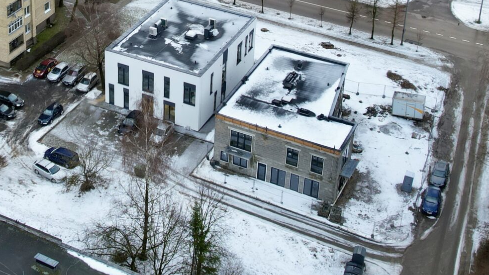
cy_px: 110
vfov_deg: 47.4
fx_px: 311
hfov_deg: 76.3
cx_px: 253
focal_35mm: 24
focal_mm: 8.38
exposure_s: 1/160
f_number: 2.8
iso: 100
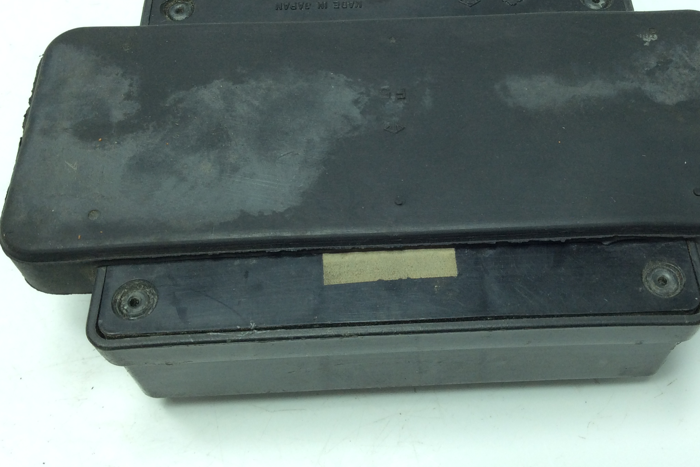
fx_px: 817
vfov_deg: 31.7
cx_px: 410
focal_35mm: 42
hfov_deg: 46.2
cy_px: 159
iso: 32
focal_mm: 3.3
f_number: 2.4
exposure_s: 1/226
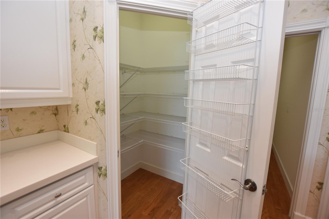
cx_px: 164
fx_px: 137
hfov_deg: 100.4
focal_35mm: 15
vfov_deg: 77.3
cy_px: 110
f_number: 4.5
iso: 200
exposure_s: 1/80
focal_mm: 10
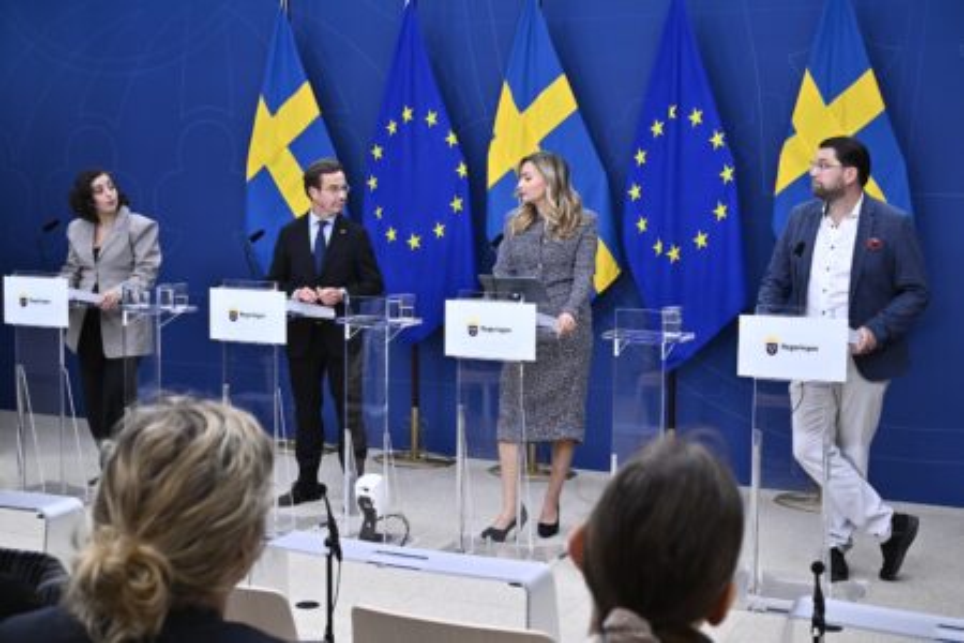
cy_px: 322
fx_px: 1232
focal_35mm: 46
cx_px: 482
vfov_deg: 29.2
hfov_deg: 42.7
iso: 2500
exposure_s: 1/250
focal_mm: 46
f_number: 6.3
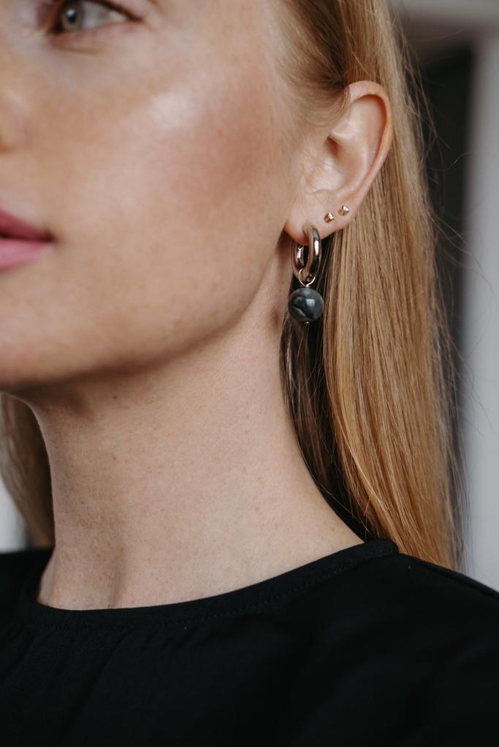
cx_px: 250
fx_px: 1101
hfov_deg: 25.5
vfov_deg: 37.5
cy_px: 374
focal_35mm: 53
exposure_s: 1/125
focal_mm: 35
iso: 200
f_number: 3.2
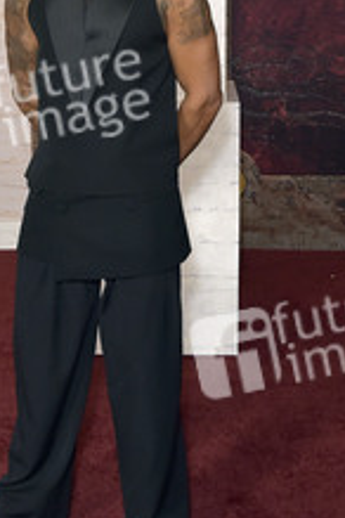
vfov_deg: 32.3
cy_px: 225
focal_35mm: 62
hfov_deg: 21.8
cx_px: 98
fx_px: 891
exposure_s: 1/250
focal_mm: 34
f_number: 5.6
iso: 1000
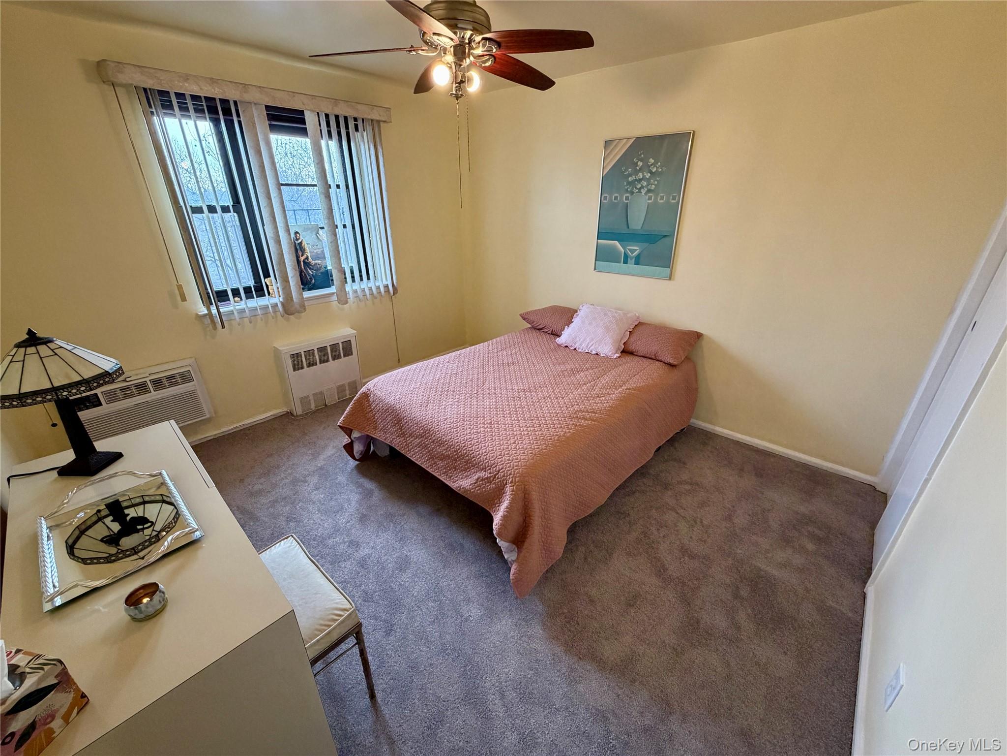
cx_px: 504
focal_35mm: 14
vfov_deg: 85.7
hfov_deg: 102.1
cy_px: 378
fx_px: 407
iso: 320
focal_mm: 2.22
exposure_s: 1/120
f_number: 2.2
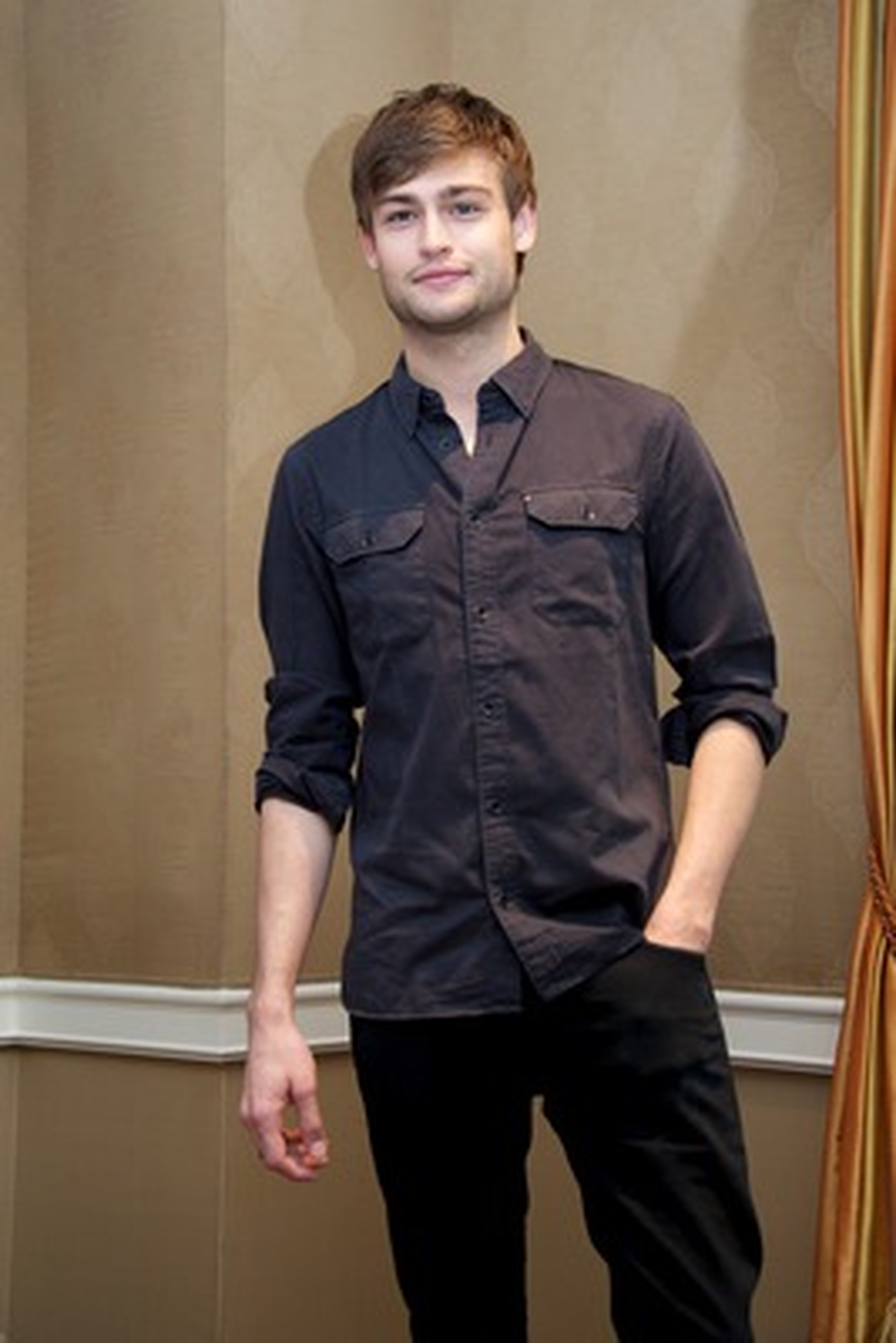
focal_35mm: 62
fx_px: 2312
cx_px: 448
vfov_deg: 32.4
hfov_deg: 21.9
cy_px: 672
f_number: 5
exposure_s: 1/60
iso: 800
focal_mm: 62
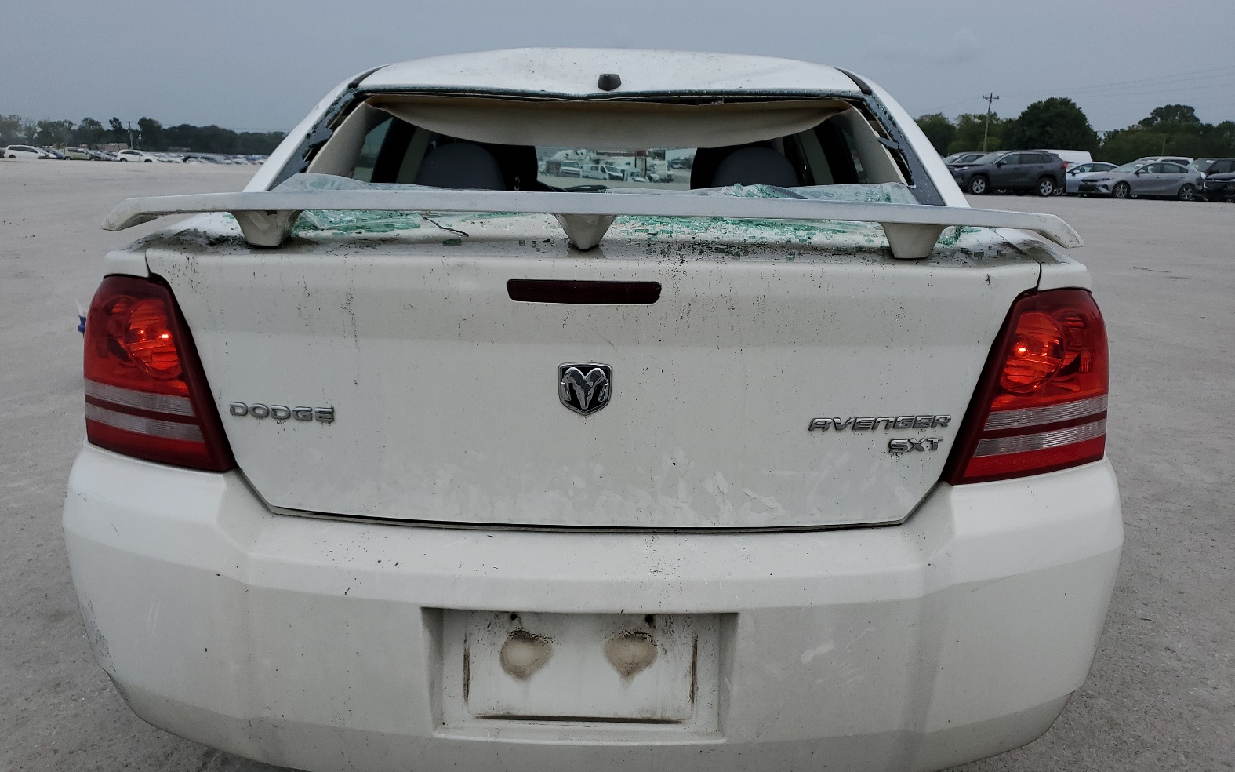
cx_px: 612
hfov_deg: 66.5
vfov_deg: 44.4
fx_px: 942
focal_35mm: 28
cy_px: 447
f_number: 1.5
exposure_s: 1/10000
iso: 50
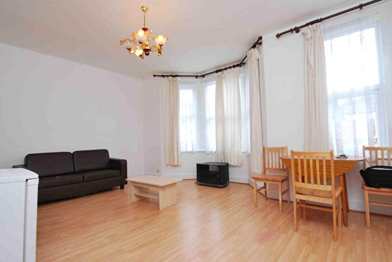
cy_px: 131
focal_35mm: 16
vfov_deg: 72.2
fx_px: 180
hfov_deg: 94.9
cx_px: 196
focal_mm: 11
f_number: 11
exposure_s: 1/20
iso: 400
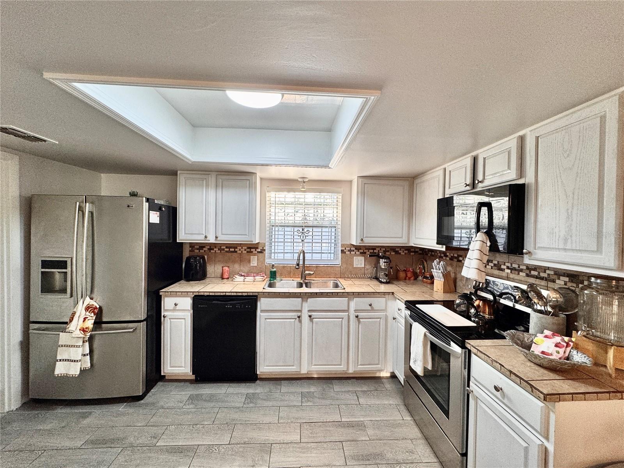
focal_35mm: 14
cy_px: 234
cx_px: 312
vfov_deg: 85.7
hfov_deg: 102.1
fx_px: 252
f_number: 2.2
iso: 100
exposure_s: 1/120
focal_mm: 2.22
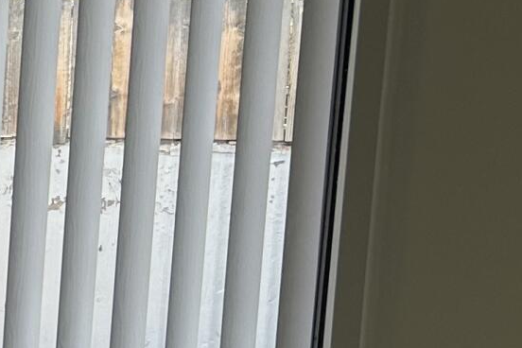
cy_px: 363
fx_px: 2131
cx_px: -713
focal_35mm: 147
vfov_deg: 9.3
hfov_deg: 11.6
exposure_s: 1/316
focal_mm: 5.7
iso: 50
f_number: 1.5
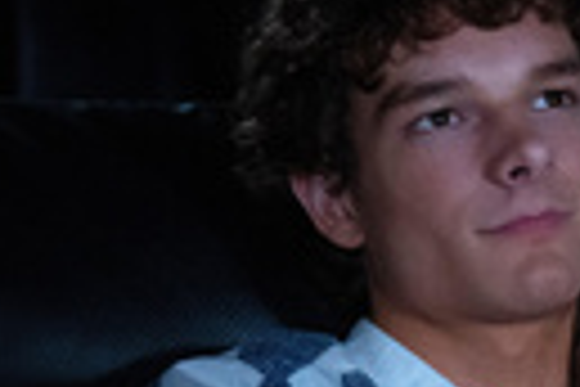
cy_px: 560
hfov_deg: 5.5
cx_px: 863
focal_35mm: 373
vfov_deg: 3.7
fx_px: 6009
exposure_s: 1/125
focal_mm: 94
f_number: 2.8
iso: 10000
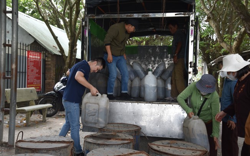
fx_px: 266
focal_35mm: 39
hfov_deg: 50.4
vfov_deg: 32.8
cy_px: 76
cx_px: 125
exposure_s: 1/125
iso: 400
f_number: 5.6
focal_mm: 38
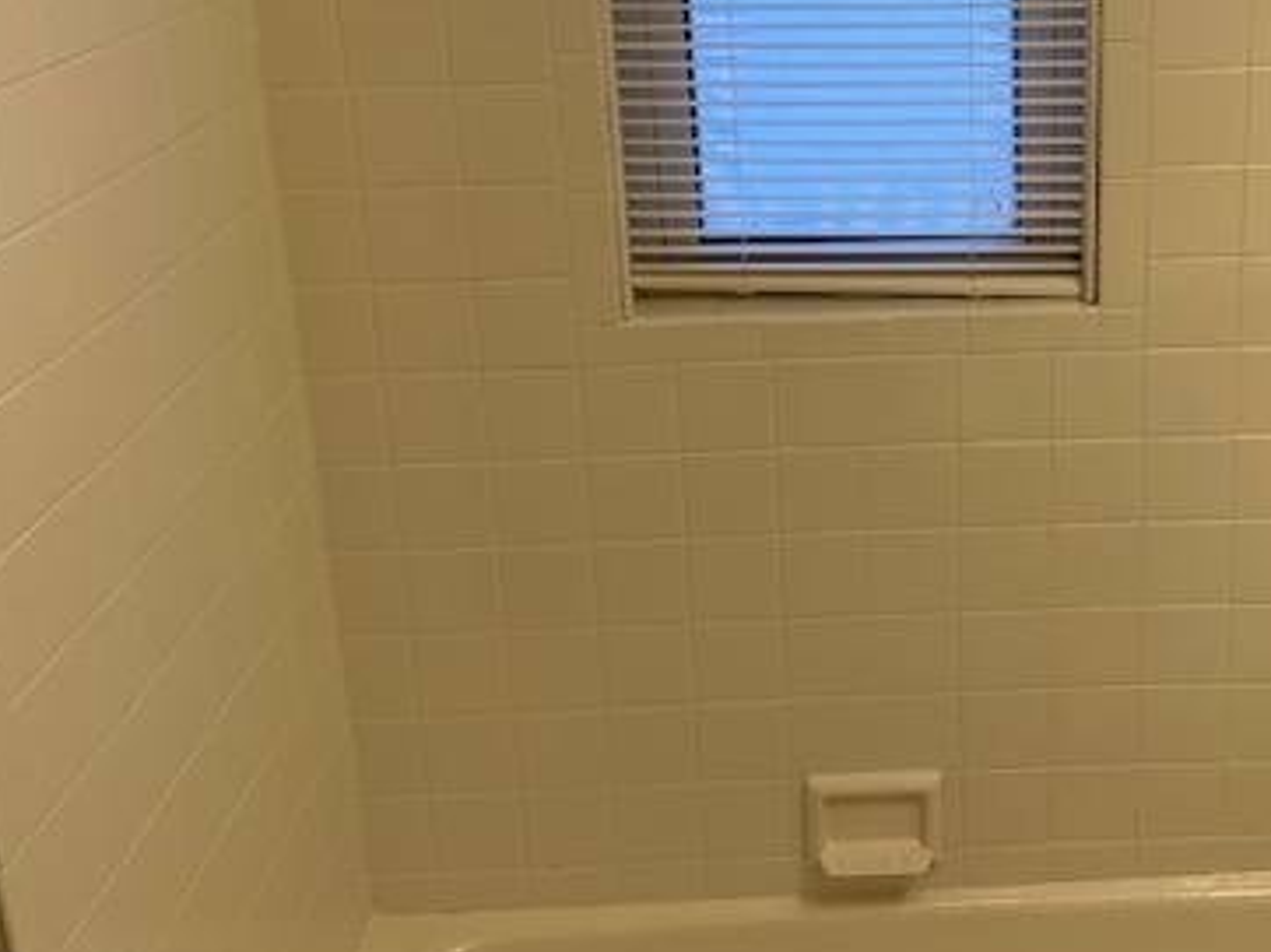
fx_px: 1688
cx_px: 934
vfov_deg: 31.1
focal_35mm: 46
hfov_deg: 40.3
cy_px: 274
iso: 80
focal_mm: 4.25
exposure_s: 1/120
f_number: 1.8
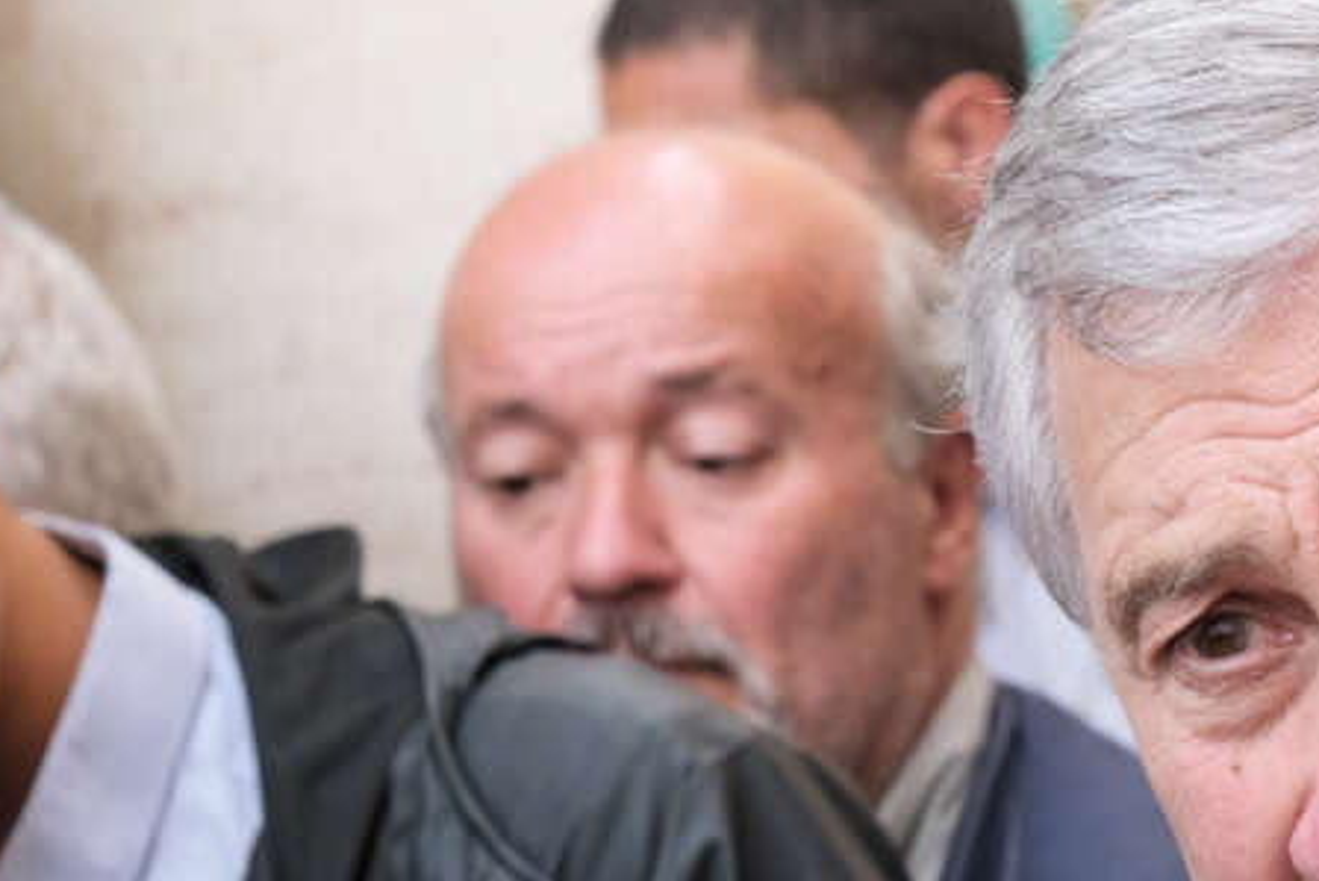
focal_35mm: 146
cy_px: 656
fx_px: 5351
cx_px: 1340
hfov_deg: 13.8
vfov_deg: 9.4
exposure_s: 1/500
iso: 800
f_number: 4.5
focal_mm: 44.1
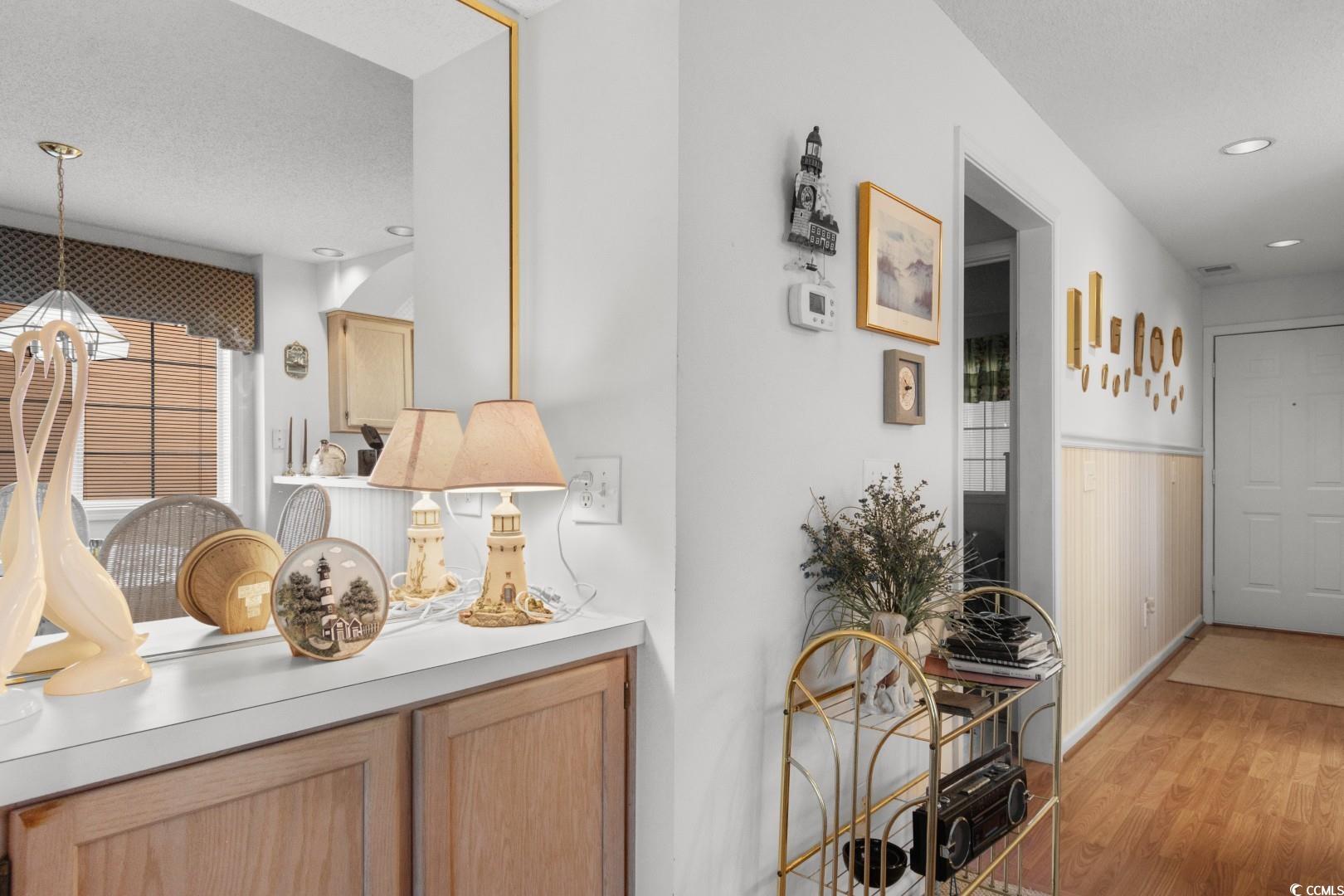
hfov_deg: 81.2
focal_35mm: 21
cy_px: 448
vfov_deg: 59.5
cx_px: 672
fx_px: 784
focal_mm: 14
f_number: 5
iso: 100
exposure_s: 1/3
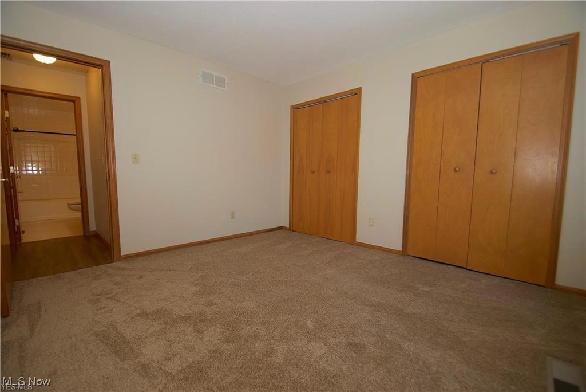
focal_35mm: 15
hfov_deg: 100.4
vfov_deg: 77.4
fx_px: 244
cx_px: 293
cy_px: 196
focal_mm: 10
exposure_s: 1/60
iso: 200
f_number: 4
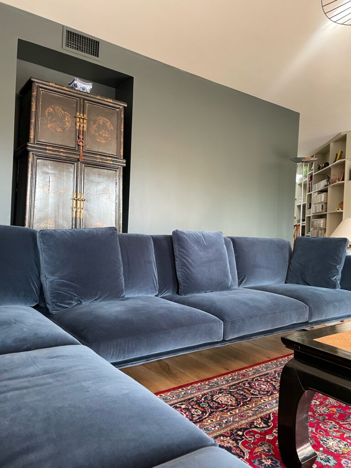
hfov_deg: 53.1
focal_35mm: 26
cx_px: 176
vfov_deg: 67.3
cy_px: 234
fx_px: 352
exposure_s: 1/62
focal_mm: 4.2
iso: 125
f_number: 1.6
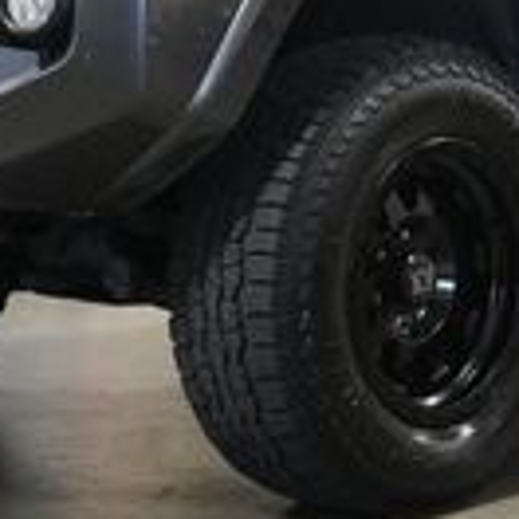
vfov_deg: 17.4
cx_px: 318
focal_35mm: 99
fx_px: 1679
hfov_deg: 17.5
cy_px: 112
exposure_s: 1/160
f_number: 3.5
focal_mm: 16
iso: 4000
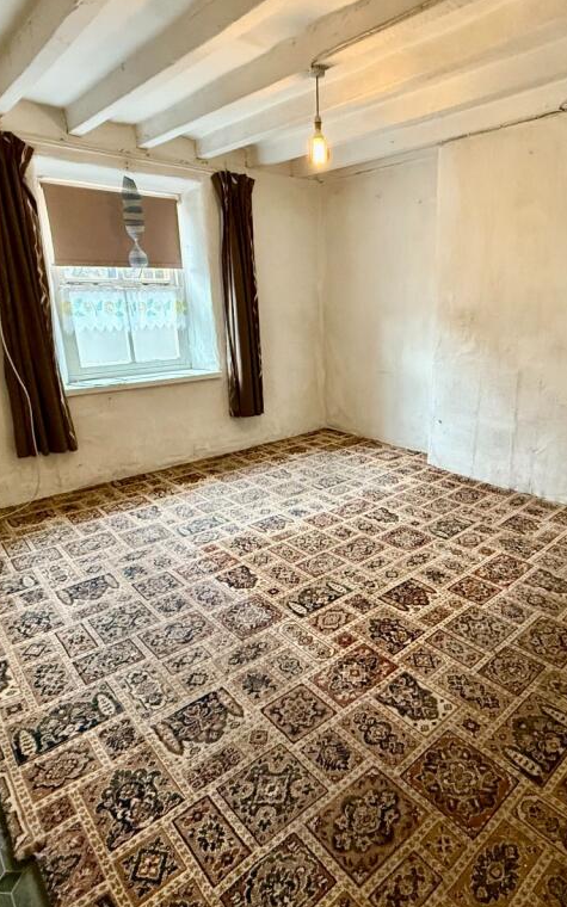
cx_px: 346
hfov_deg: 59.1
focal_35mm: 20
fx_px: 494
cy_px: 455
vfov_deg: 85.1
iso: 640
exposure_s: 1/100
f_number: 2.2
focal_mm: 2.22
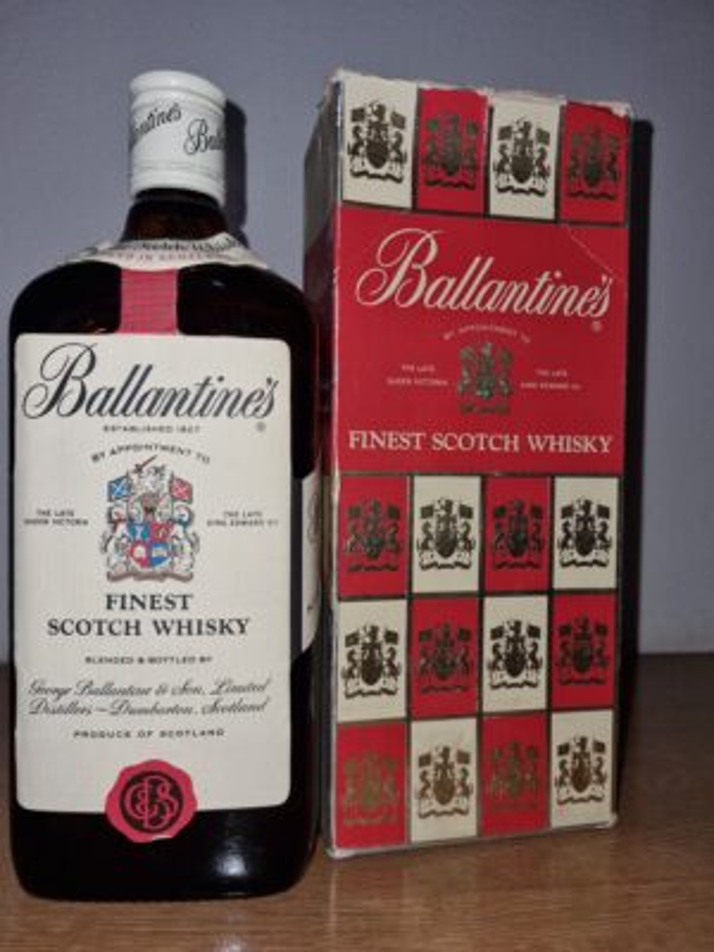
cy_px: 476
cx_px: 357
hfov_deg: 53.1
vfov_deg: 67.3
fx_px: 715
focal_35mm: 26
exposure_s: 1/50
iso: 63
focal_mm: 5.4
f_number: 1.8
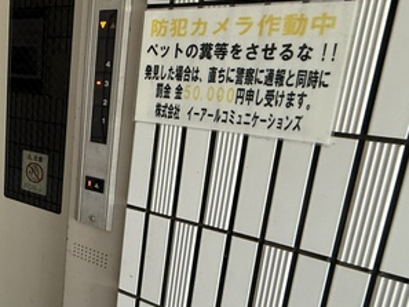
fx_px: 390
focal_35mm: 33
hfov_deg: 45.9
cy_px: 133
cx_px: -6
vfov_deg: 42.9
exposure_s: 1/66
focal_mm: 2.22
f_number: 2.2
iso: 320
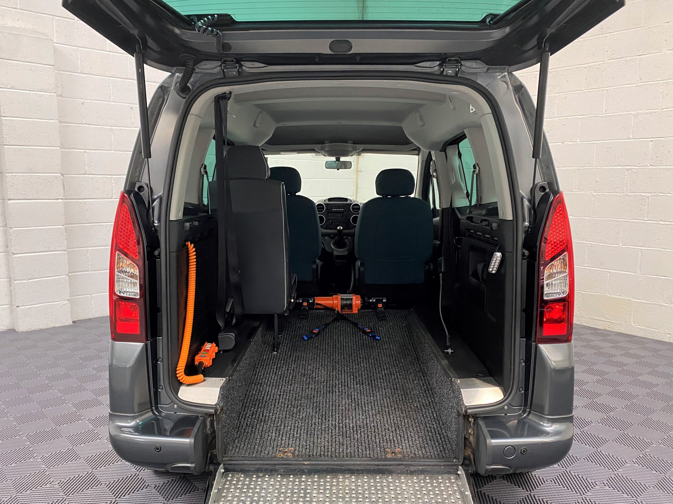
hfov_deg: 67.3
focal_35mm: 26
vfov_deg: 53.1
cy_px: 252
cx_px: 336
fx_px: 505
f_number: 1.8
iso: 160
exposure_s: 1/50
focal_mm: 4.25
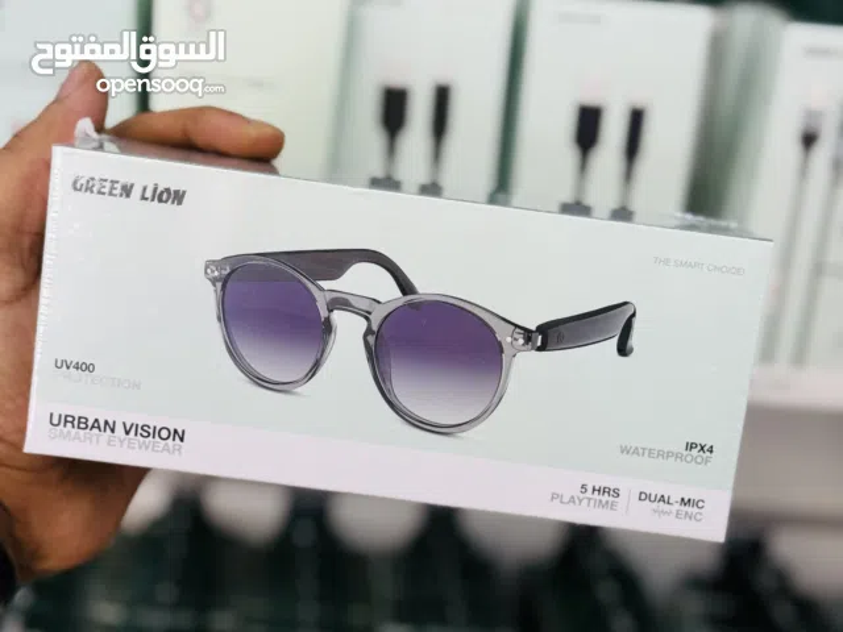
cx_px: 422
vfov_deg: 30.3
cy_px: 316
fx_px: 1169
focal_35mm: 48
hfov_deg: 39.7
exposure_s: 1/100
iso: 50
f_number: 1.78
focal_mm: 6.76
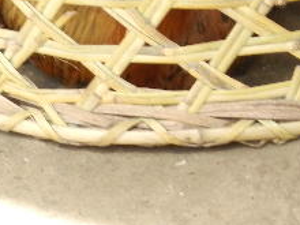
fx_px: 2141
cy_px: -179
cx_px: 275
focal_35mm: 247
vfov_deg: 5.9
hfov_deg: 8.0
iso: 160
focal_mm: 12.3
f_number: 4.6
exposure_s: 1/80
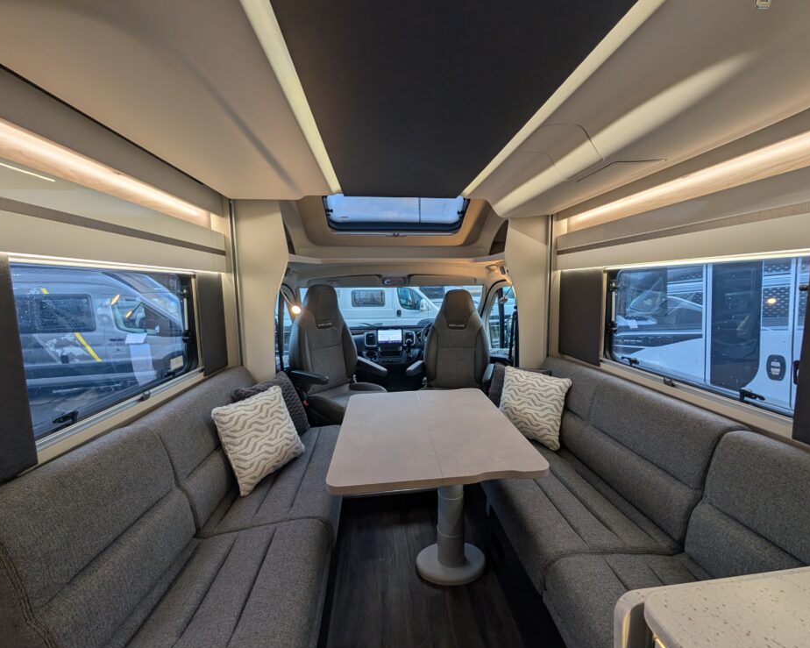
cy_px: 324
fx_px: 312
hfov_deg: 104.8
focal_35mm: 13
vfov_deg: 92.2
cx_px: 421
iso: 55
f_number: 1.7
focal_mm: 2.02
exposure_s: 1/102
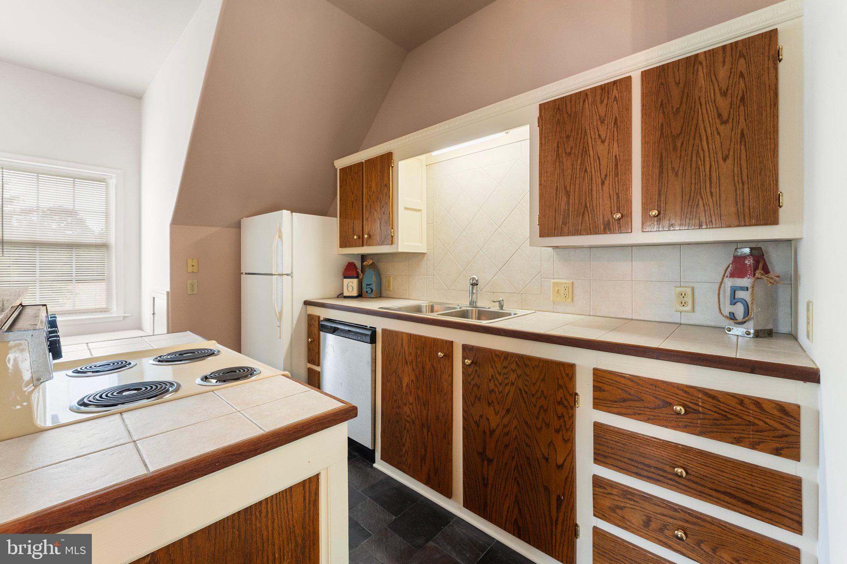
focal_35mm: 15
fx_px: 343
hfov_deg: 101.9
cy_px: 282
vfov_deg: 78.8
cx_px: 424
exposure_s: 1/8
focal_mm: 14.6
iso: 1250
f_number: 8
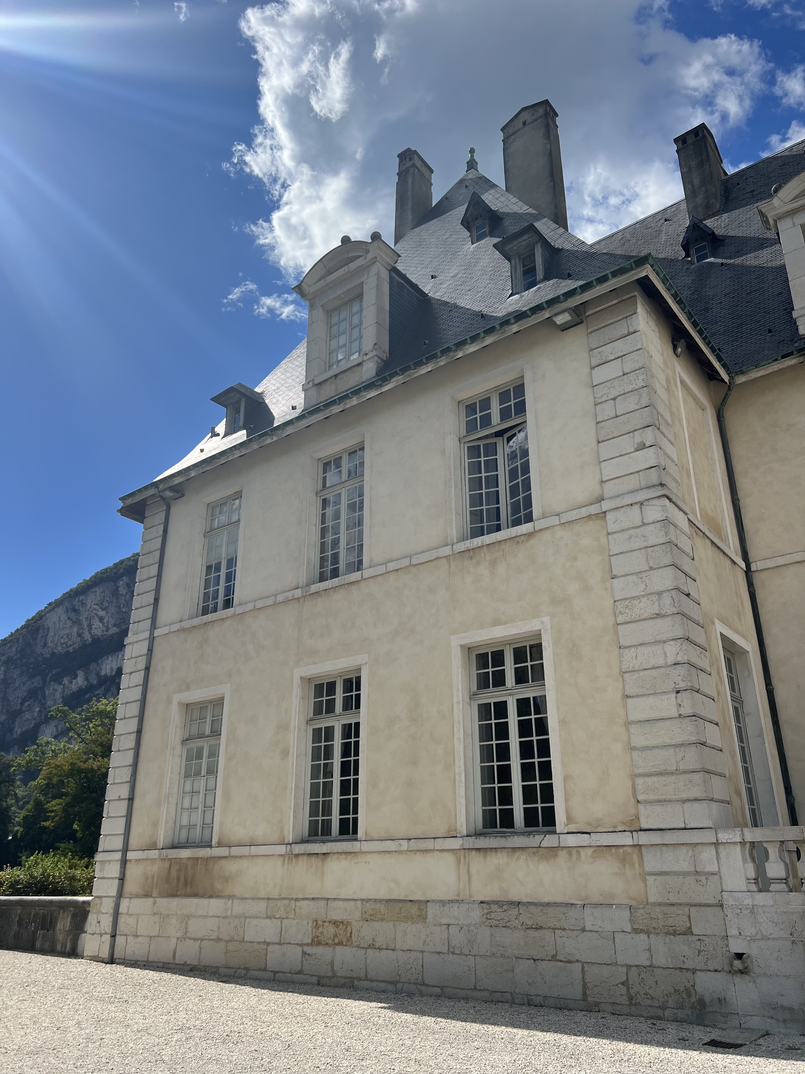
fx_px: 806
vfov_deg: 67.3
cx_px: 402
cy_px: 537
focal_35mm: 26
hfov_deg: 53.1
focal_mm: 5.7
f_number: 1.5
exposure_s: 1/8000
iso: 50
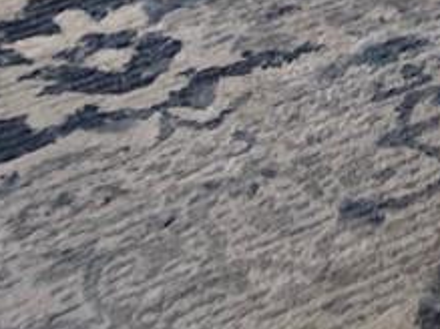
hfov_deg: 8.4
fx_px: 2414
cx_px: 1402
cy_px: -712
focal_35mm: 190
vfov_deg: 6.9
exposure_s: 1/60
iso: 80
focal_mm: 4.25
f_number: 1.8
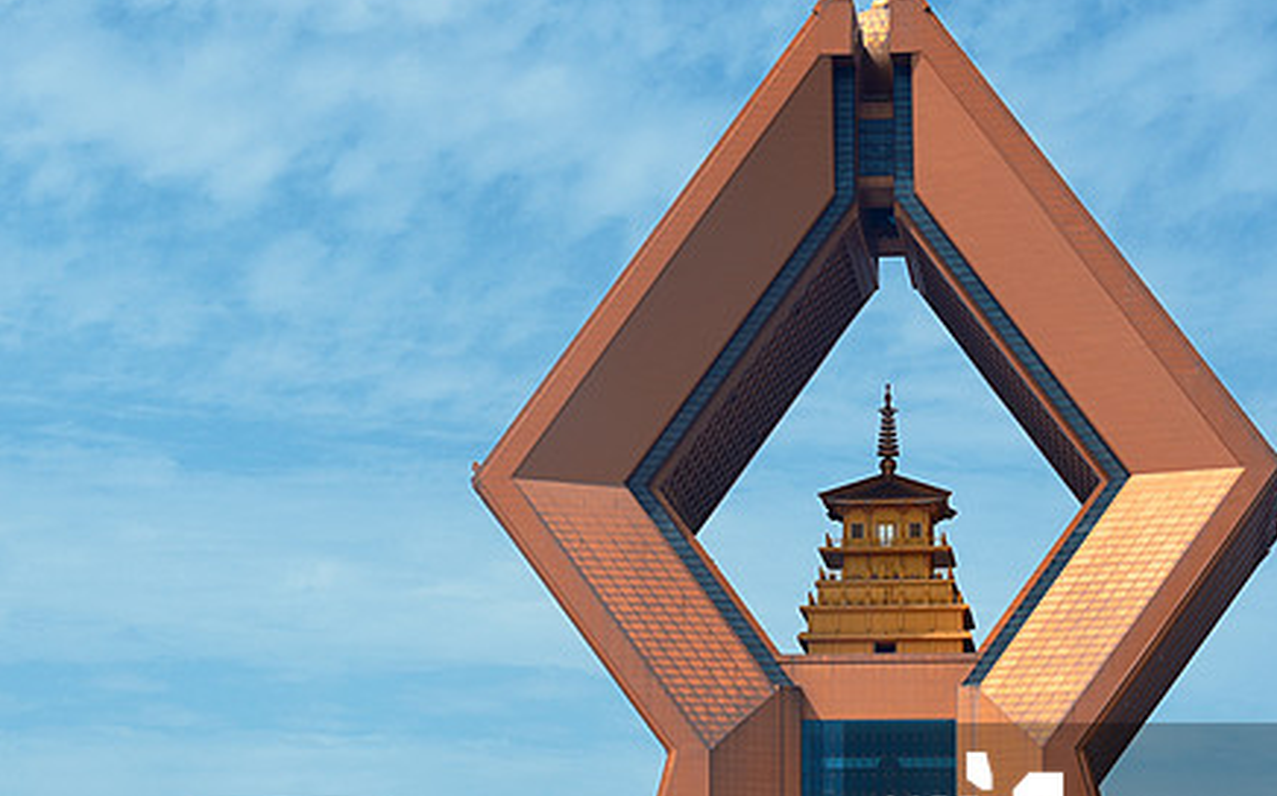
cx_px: 325
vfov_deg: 10.0
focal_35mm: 131
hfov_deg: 15.9
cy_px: 454
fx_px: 4557
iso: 100
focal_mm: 70
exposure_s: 1/250
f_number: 11
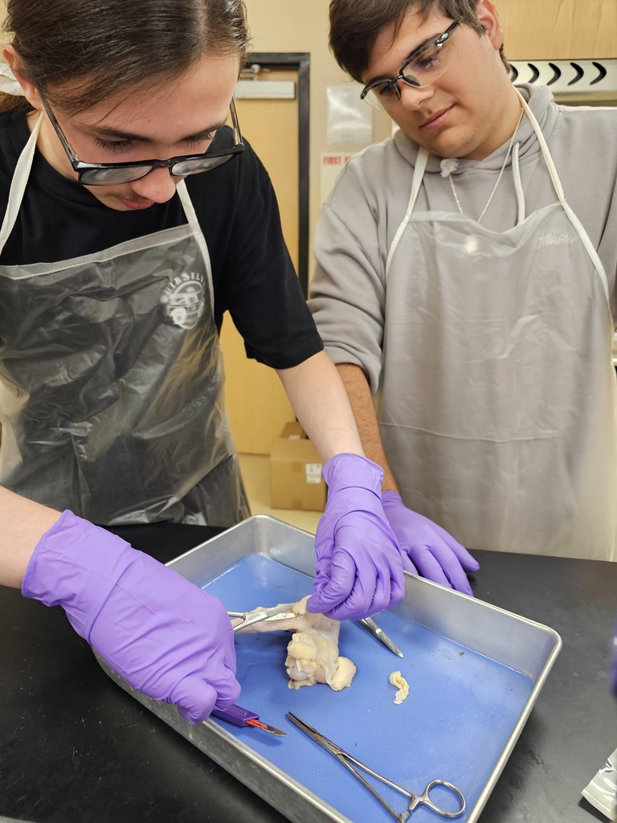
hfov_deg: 58.9
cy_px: 412
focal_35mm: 23
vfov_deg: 73.9
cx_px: 308
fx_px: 547
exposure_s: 1/61
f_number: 1.7
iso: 200
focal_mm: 6.3
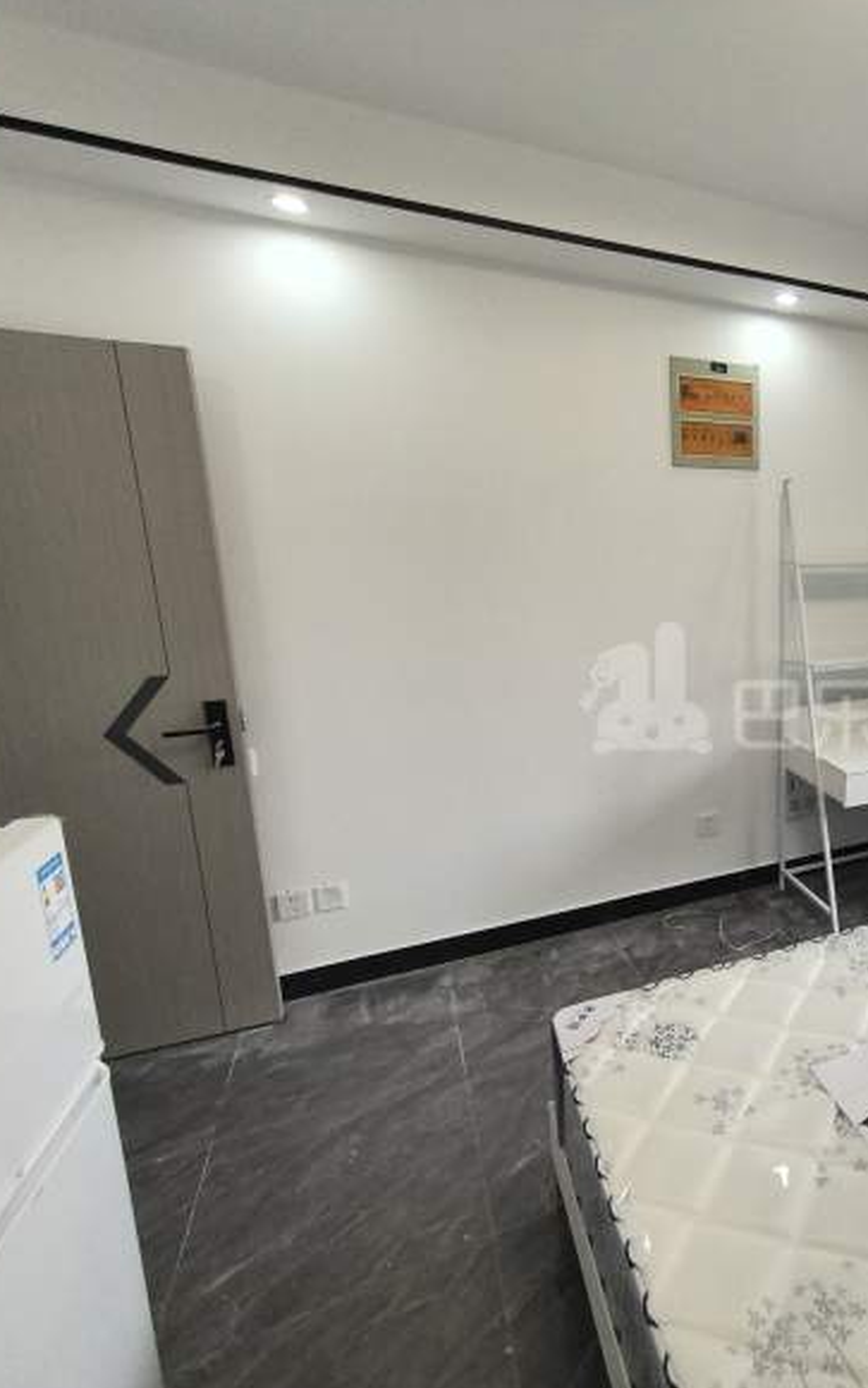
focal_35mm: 19
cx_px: 770
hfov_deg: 54.8
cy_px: 689
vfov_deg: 88.0
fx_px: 718
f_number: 2.2
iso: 64
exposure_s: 1/100
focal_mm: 1.76
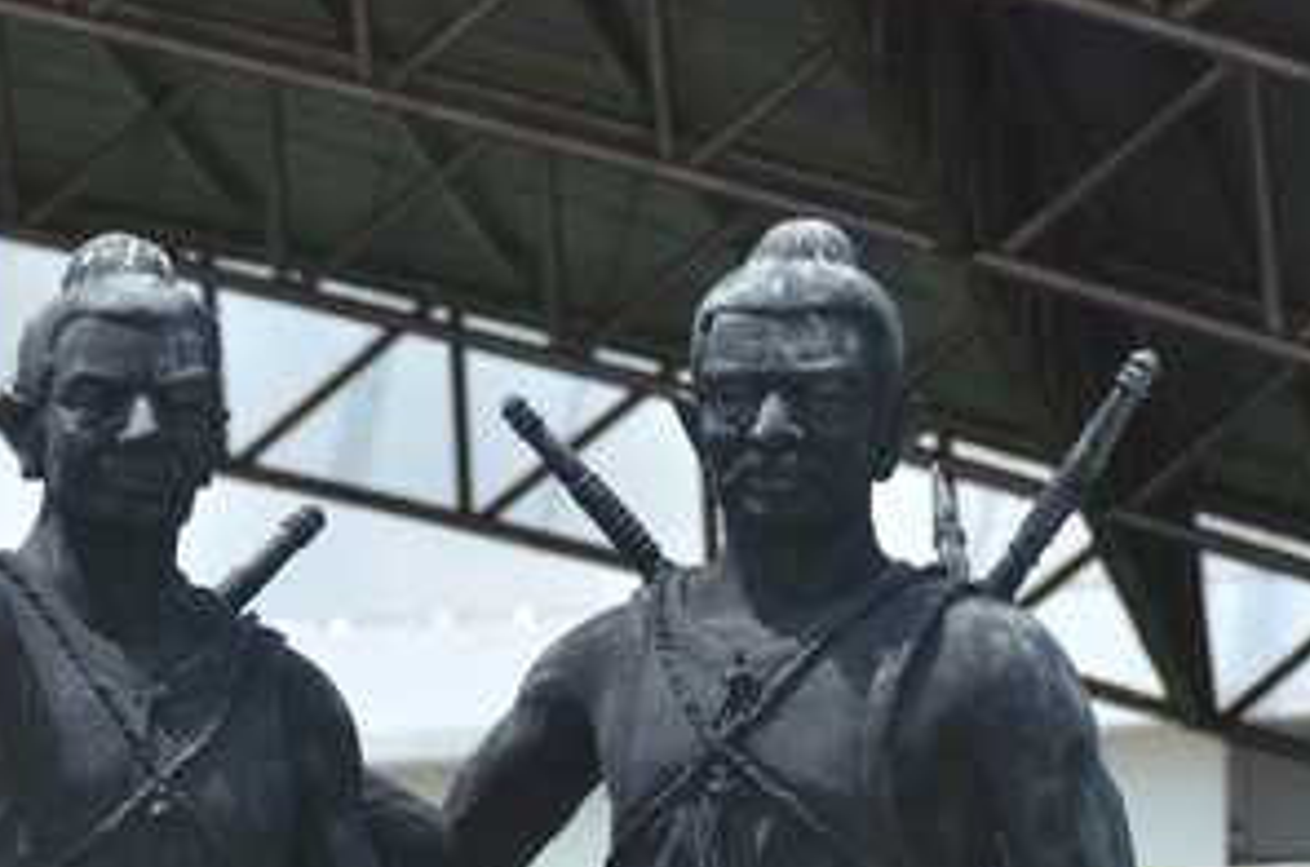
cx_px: 566
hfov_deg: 5.0
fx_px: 14888
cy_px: 825
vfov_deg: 3.3
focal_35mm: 410
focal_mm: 135
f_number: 5.6
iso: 200
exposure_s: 1/640
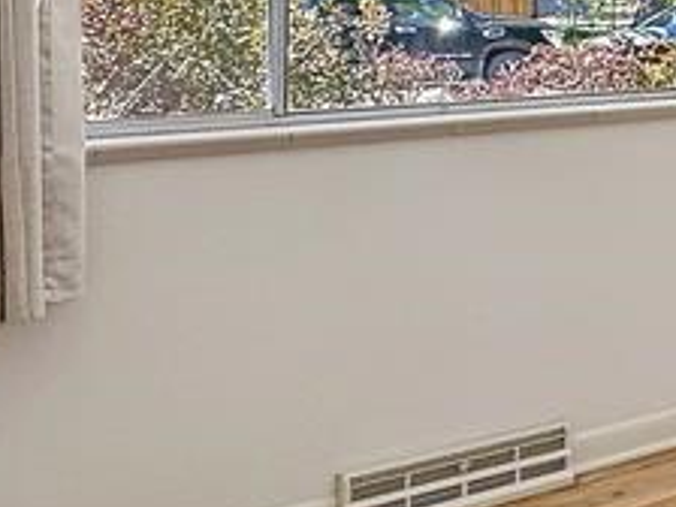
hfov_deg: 22.3
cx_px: 1120
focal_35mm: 64
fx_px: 1250
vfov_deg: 22.2
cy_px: 12
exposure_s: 1/99
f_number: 2.2
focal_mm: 2.22
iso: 40
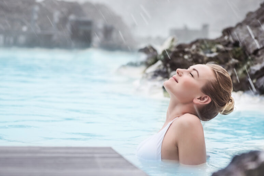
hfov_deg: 21.9
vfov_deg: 14.7
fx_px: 682
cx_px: 150
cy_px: 88
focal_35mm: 93
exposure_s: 1/60
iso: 200
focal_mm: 70
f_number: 3.5
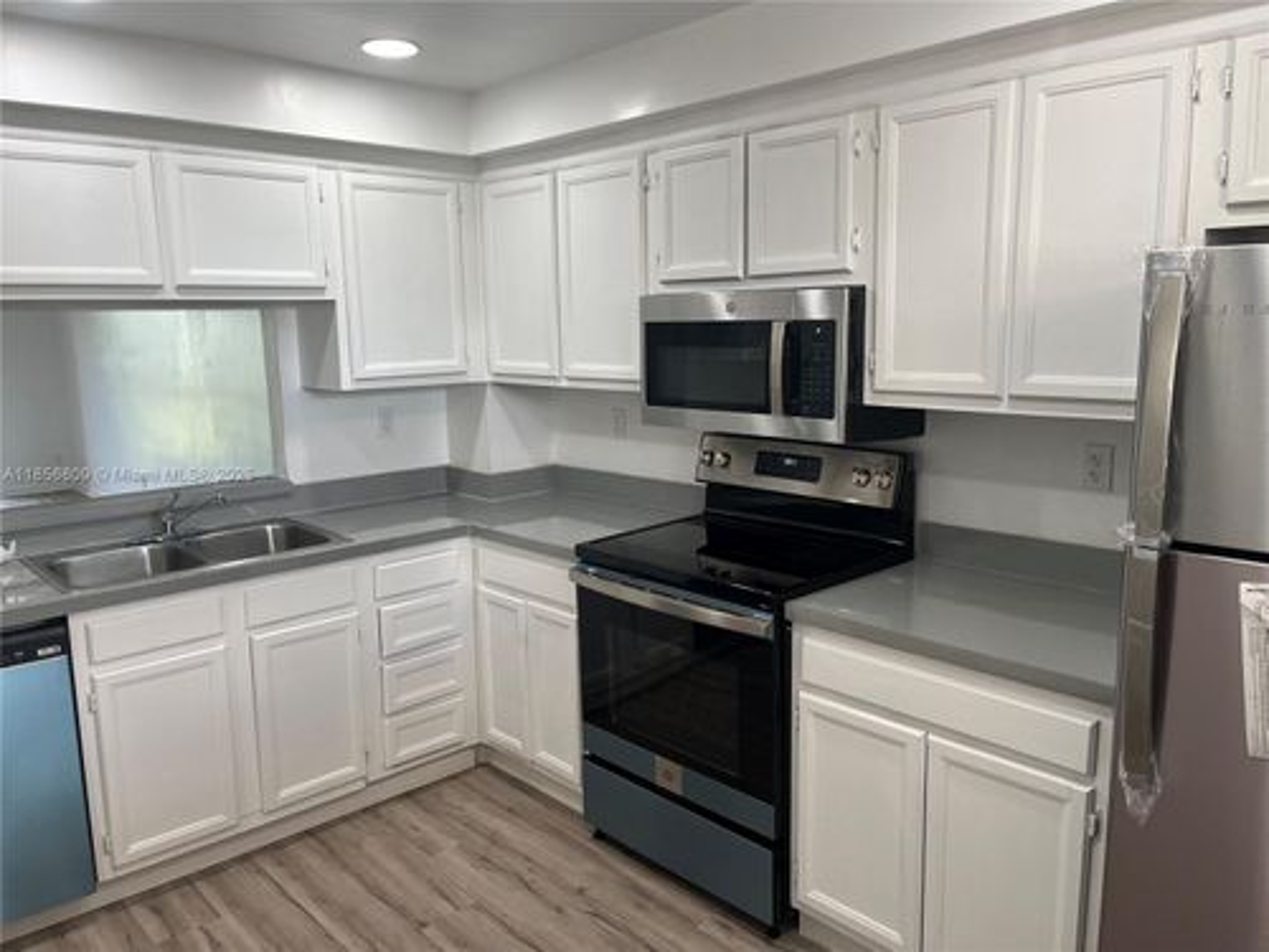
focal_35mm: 26
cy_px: 476
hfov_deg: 67.3
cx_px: 634
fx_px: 953
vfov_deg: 53.1
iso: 64
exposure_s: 1/120
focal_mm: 5.1
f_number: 1.6
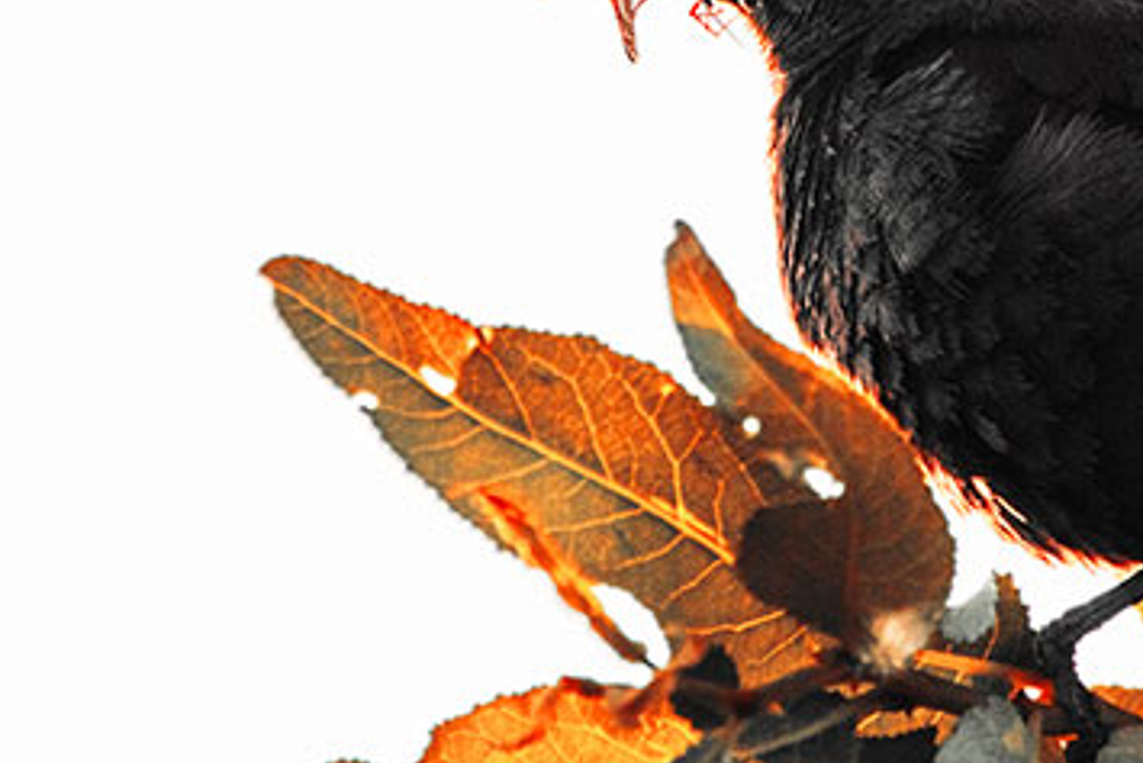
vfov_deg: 0.9
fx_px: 46943
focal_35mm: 1478
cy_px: 375
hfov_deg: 1.4
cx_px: 512
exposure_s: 1/1250
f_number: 12
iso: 1000
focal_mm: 1050
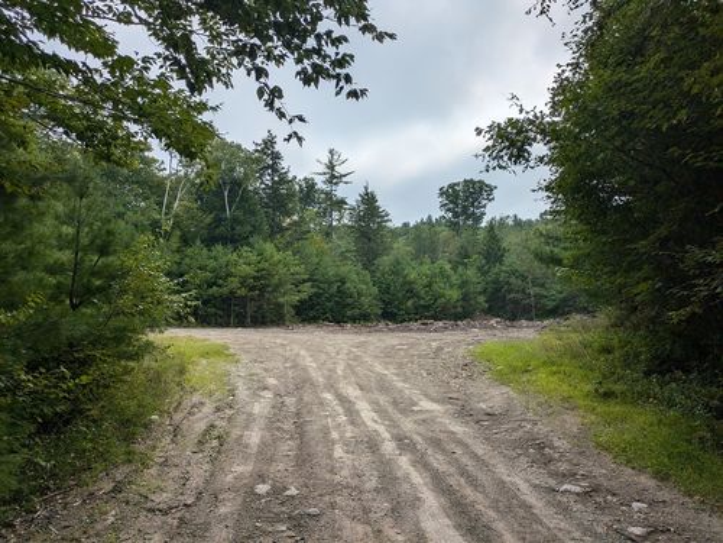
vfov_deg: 54.9
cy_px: 272
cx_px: 362
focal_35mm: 25
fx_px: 522
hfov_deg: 69.4
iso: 46
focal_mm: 5.43
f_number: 1.89
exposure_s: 1/3086
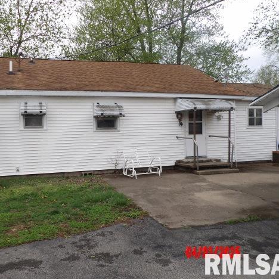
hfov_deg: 55.0
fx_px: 264
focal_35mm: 29
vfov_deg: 55.6
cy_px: 141
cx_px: 105
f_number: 3.2
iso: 100
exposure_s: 1/227
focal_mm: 4.3
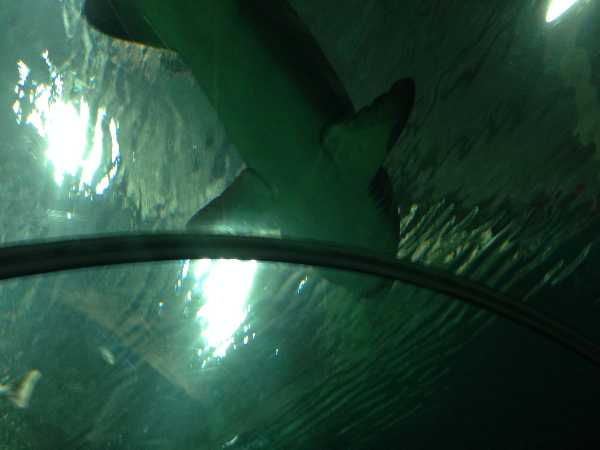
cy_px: 225
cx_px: 300
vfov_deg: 42.9
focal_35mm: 33
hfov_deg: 55.4
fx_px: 572
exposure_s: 1/20
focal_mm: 4.12
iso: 160
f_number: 2.4
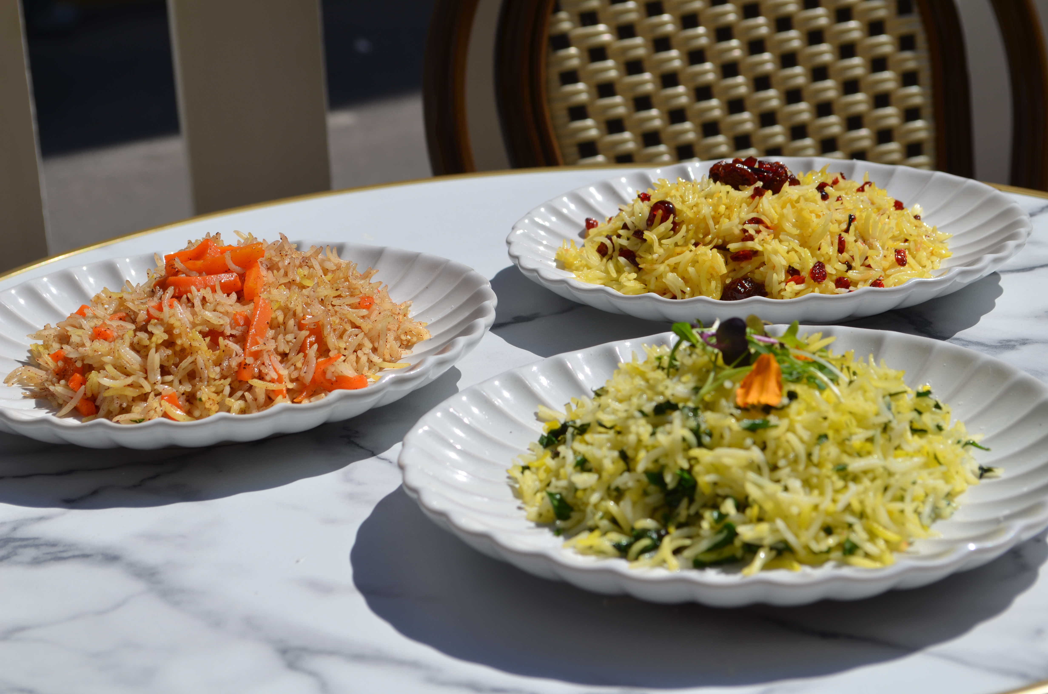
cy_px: 347
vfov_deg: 18.1
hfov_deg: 27.0
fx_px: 2179
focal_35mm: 75
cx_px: 524
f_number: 9
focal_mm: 50
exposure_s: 1/500
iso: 100
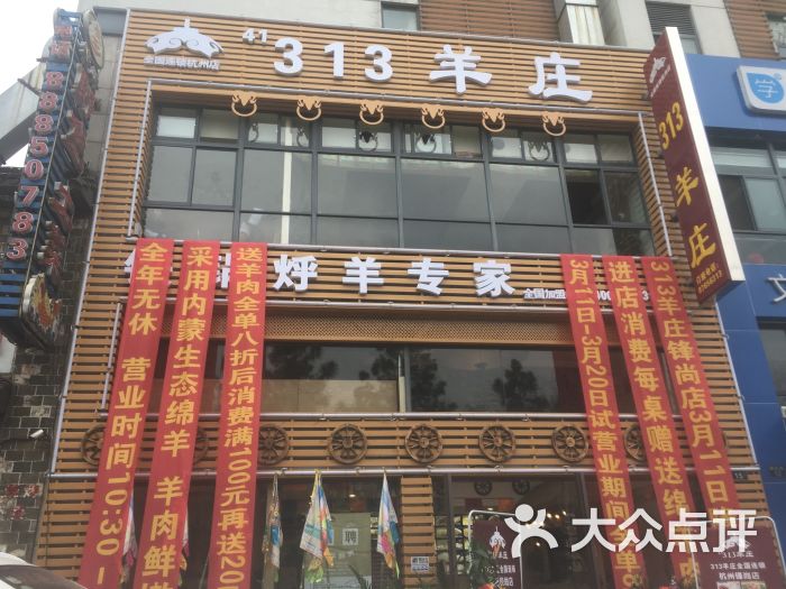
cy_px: 294
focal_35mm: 29
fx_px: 658
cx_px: 393
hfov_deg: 61.7
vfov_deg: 48.2
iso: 25
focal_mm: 4.15
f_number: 2.2
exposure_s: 1/100
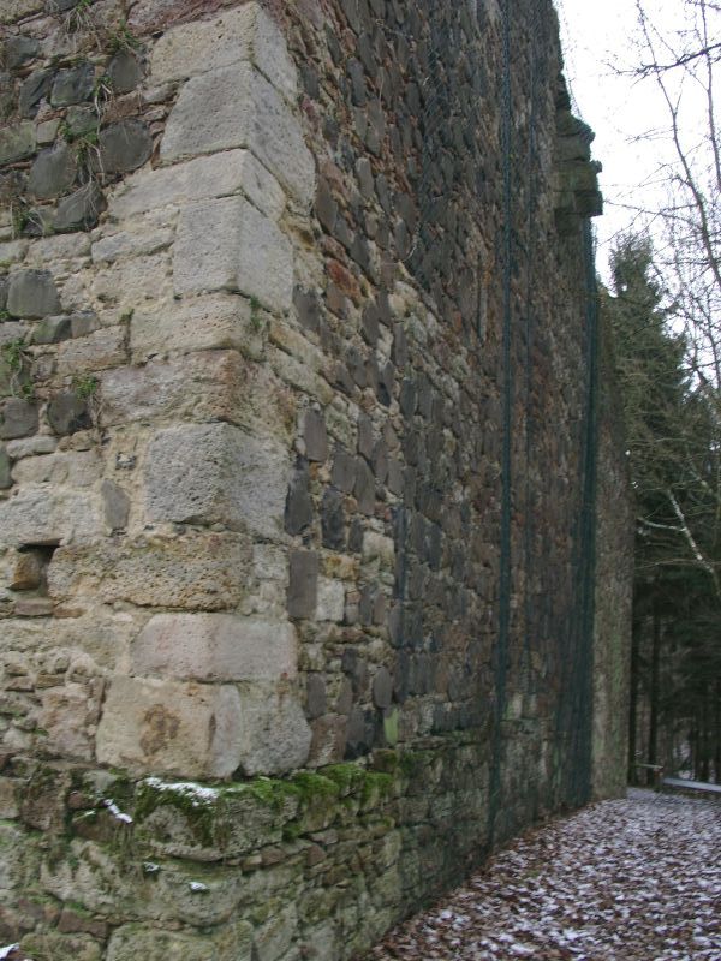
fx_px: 944
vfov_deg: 54.0
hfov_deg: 41.8
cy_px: 480
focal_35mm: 34
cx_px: 360
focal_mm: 7.13
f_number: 5.6
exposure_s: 1/8
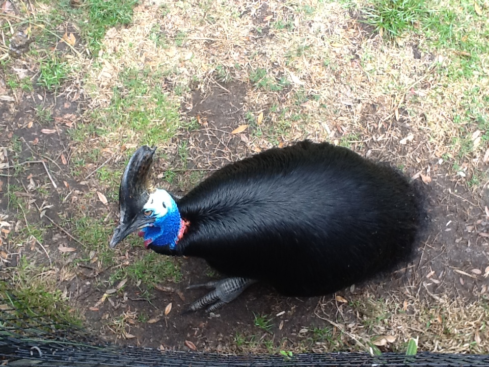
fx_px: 452
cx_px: 244
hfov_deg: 56.8
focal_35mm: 32
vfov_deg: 44.2
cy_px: 184
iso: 64
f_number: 2.4
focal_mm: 2.03
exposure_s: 1/129
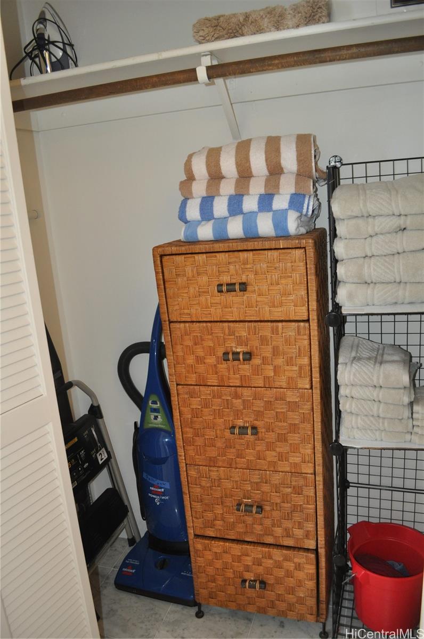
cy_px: 320
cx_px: 212
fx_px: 479
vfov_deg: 67.5
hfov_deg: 47.8
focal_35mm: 27
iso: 800
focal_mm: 18
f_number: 3.5
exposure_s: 1/60
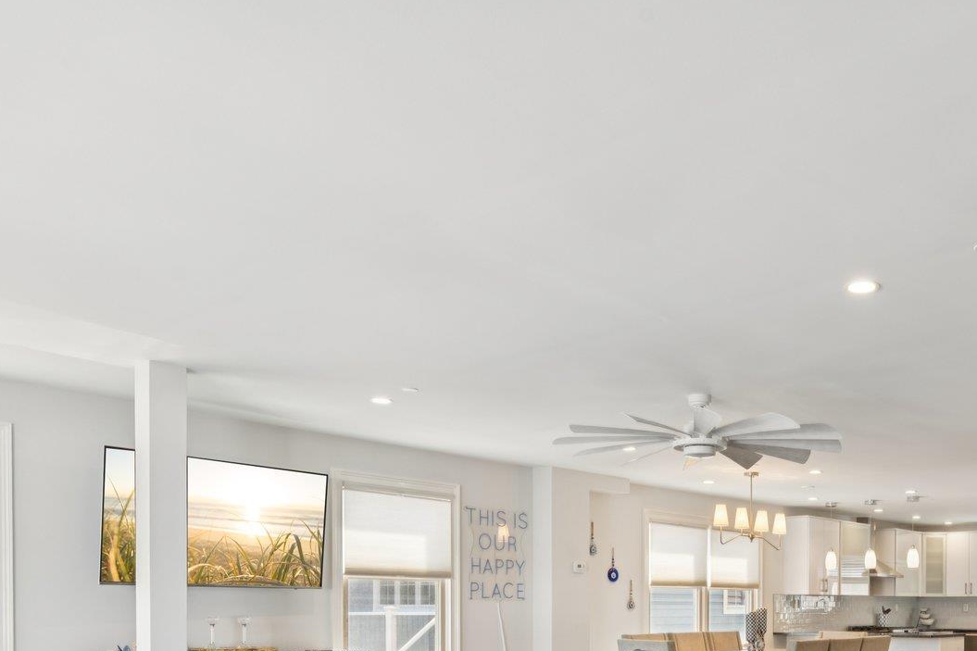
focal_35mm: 33
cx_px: 720
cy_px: 613
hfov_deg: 54.8
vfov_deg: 36.8
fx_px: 895
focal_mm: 17
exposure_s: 1/5
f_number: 9
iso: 125
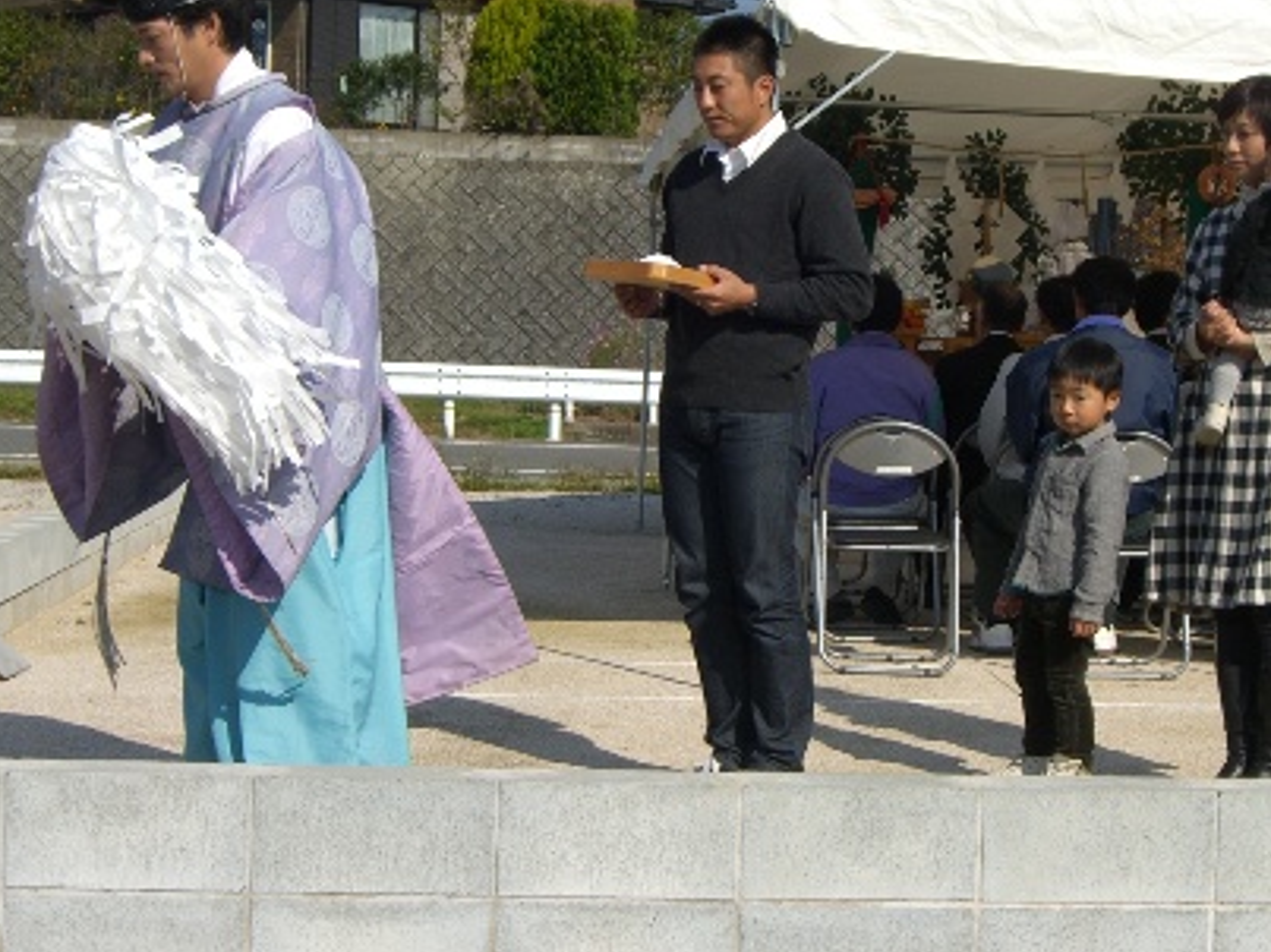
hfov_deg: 23.8
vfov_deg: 17.9
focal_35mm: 82
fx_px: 3010
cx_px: 779
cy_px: 292
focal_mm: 11.8
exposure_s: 1/800
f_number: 5
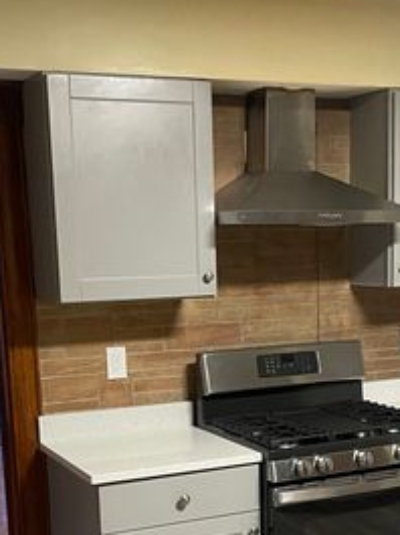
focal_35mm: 63
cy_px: 433
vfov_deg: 30.0
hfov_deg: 23.2
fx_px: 973
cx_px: 255
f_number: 1.6
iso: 400
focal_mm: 5.1
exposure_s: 1/60
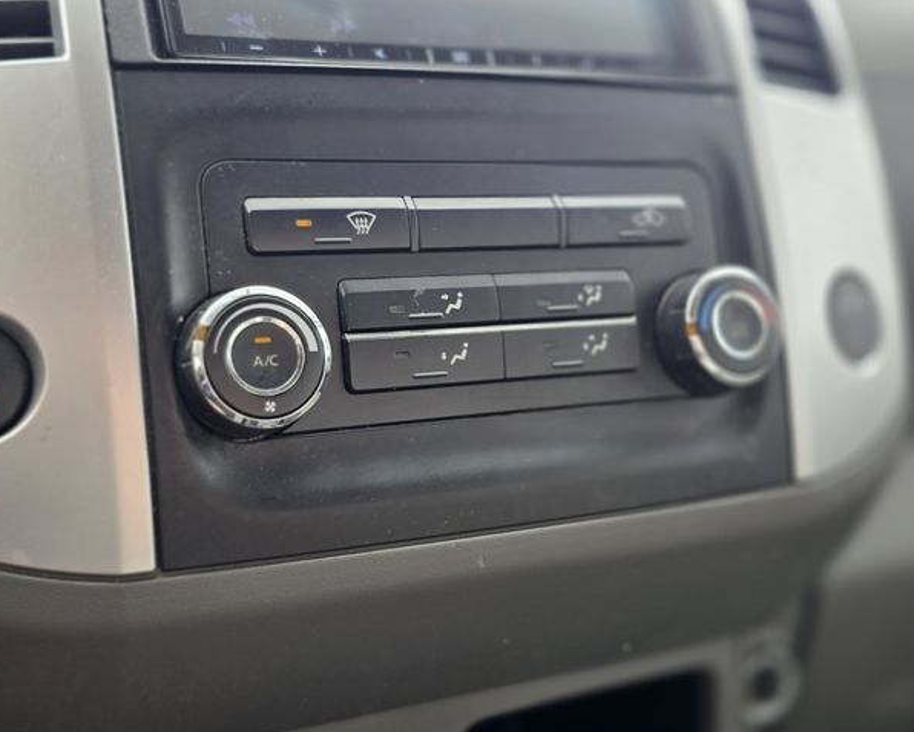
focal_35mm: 44
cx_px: 469
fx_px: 1190
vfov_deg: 34.2
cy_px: 367
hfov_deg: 42.0
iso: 40
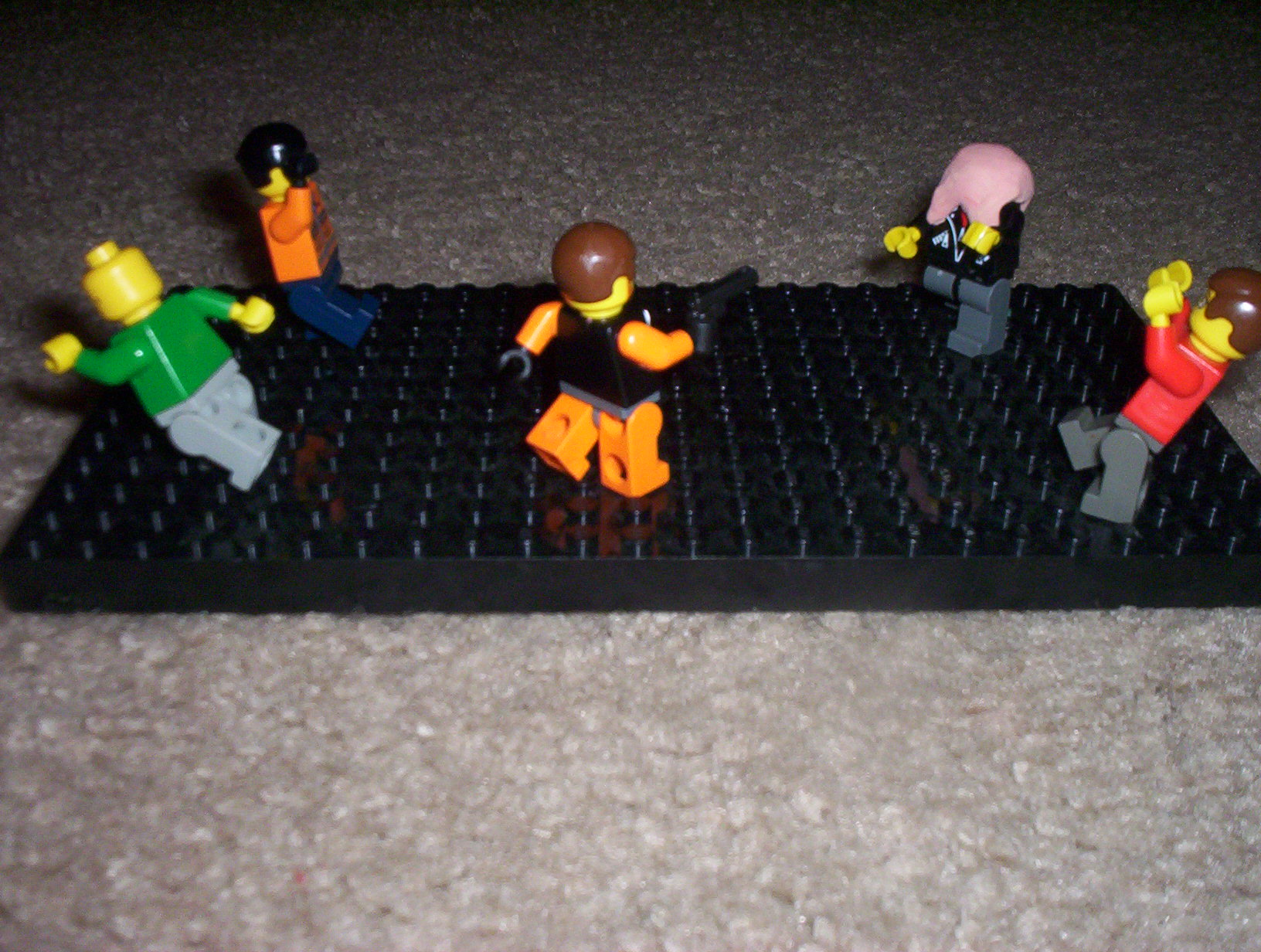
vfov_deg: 37.9
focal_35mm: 38
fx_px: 1388
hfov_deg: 48.9
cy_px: 476
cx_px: 630
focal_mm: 4.99
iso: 140
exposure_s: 1/60
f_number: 4.5
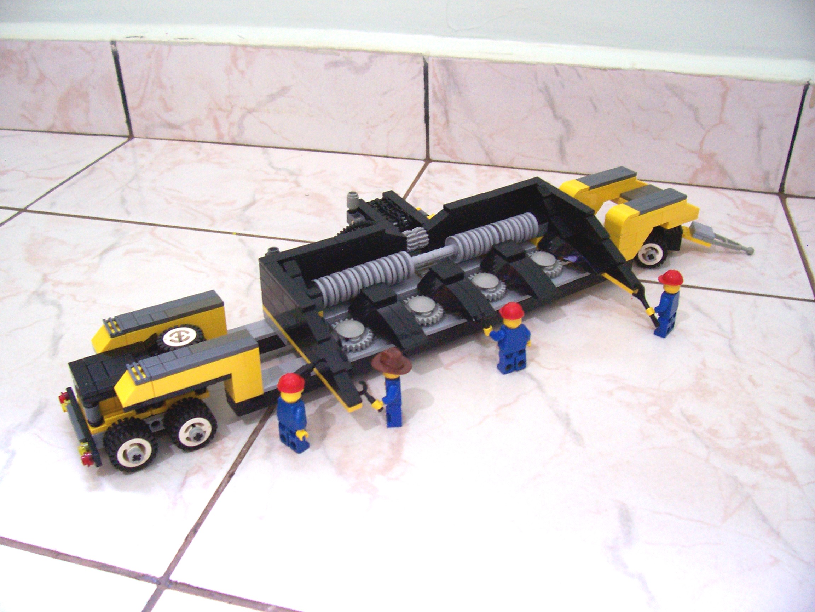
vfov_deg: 41.8
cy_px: 306
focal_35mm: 34
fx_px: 800
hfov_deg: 54.0
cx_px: 408
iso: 160
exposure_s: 1/8
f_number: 2.7
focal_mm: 5.6
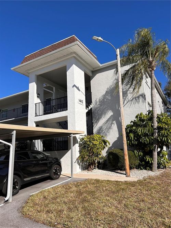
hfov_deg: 53.0
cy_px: 114
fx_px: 171
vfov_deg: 67.3
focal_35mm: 26
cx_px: 86
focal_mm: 5.7
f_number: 1.5
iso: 50
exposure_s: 1/5587
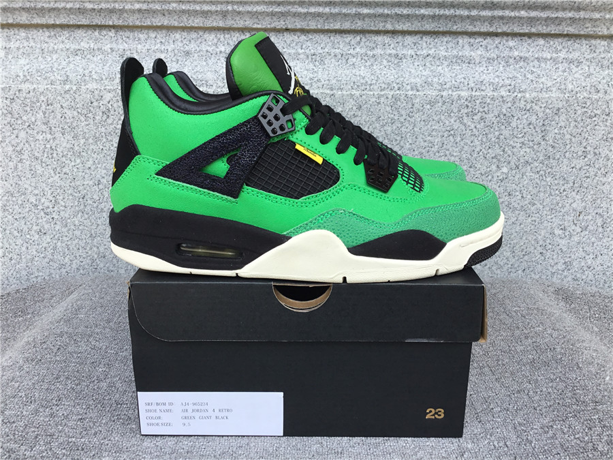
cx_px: 306
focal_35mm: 31
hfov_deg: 58.4
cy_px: 230
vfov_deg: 45.4
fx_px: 549
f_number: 2.4
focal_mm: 3.3
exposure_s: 1/582
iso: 25
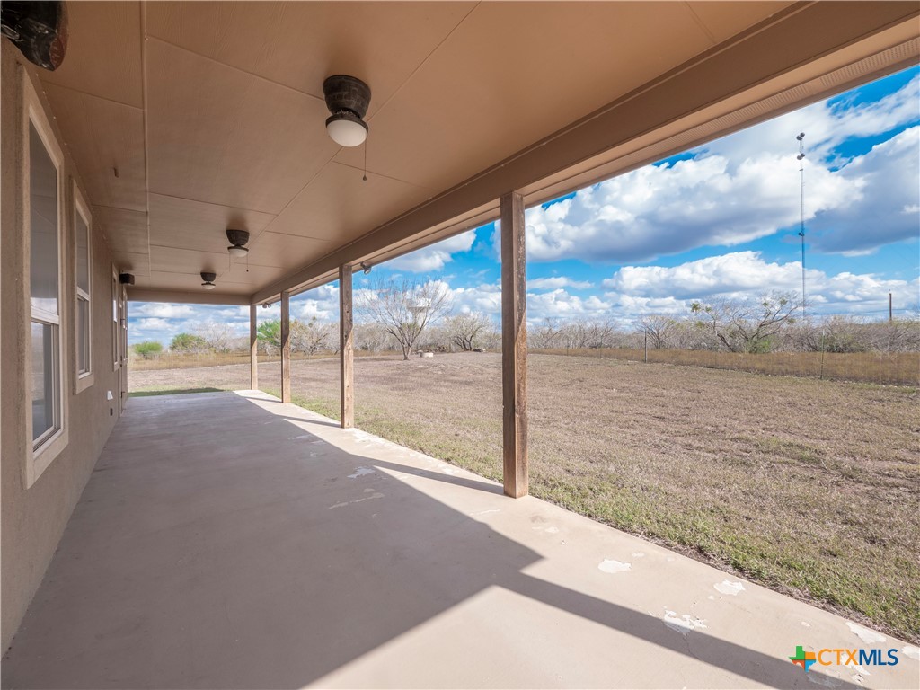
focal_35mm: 14
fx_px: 372
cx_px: 460
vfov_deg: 85.7
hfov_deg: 102.1
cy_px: 345
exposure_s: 1/160
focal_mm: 7
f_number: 10
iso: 200
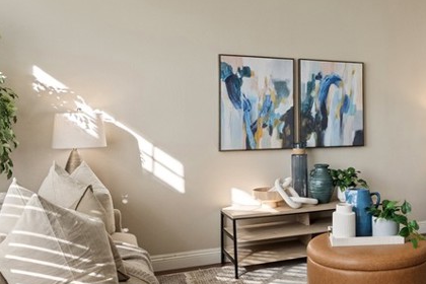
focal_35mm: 39
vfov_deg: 34.1
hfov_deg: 46.3
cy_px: 116
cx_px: 356
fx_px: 461
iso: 1600
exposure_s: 1/40
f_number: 9
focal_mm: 16
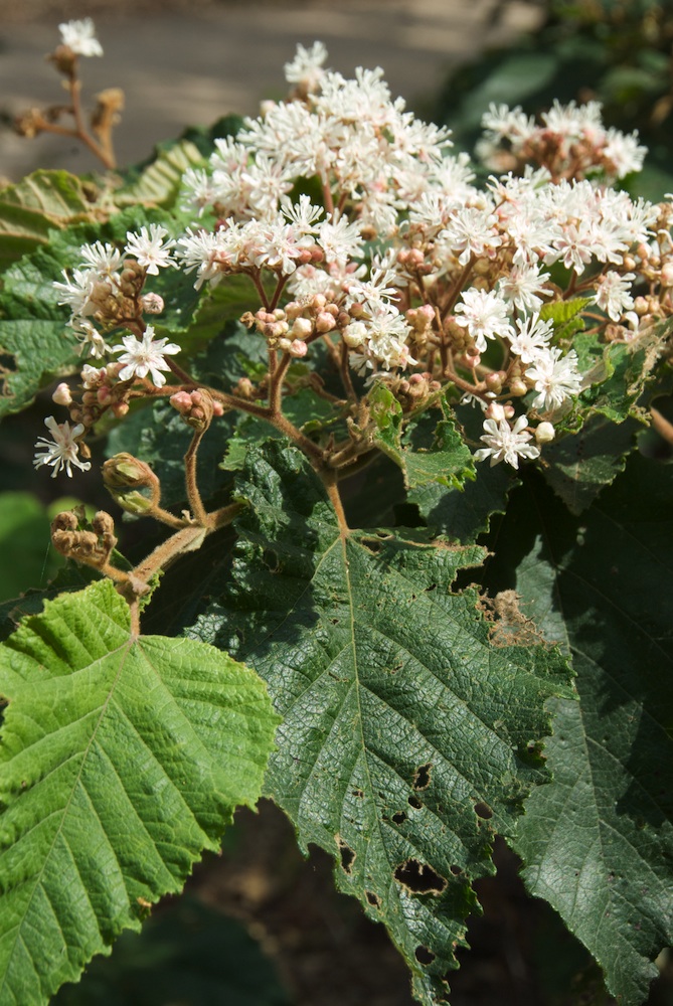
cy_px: 503
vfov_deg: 18.2
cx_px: 336
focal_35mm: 112
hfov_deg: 12.2
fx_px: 3147
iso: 250
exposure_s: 1/100
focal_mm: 75
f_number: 13
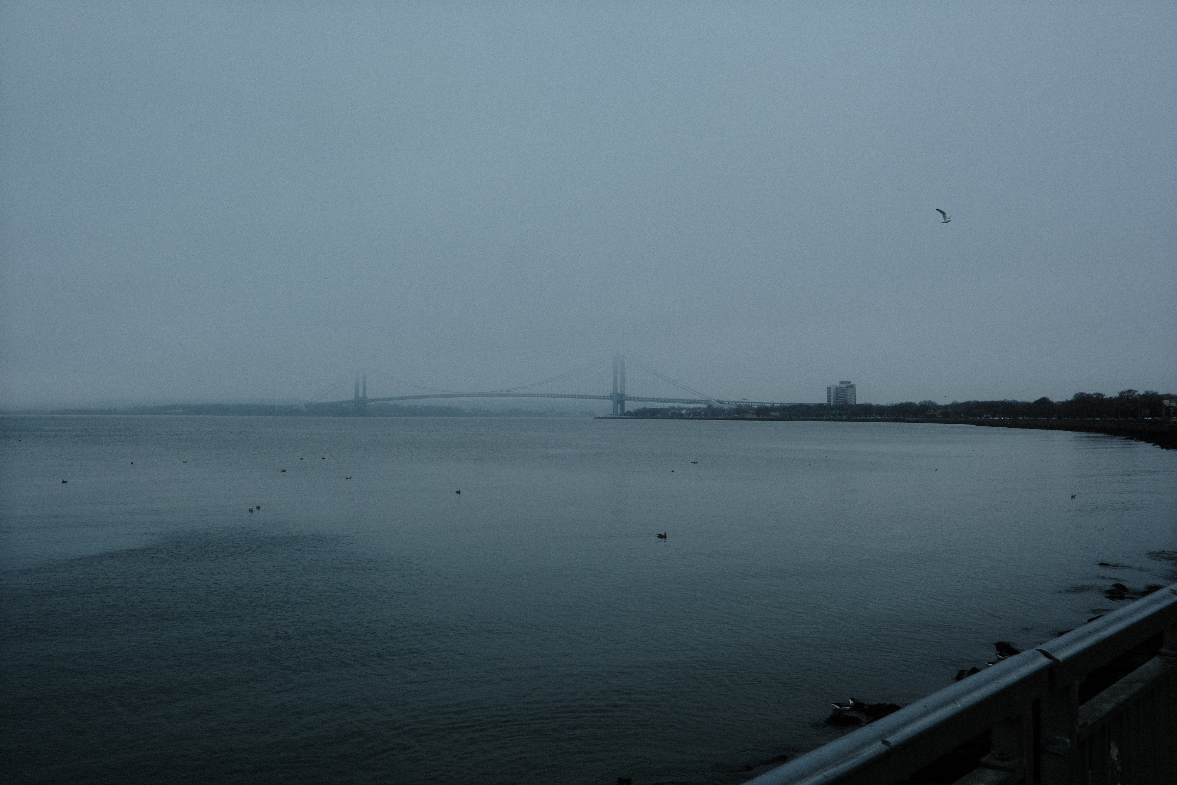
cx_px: 588
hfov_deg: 54.4
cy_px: 392
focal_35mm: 35
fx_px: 1144
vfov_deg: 37.9
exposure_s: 1/800
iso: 500
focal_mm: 23
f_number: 8
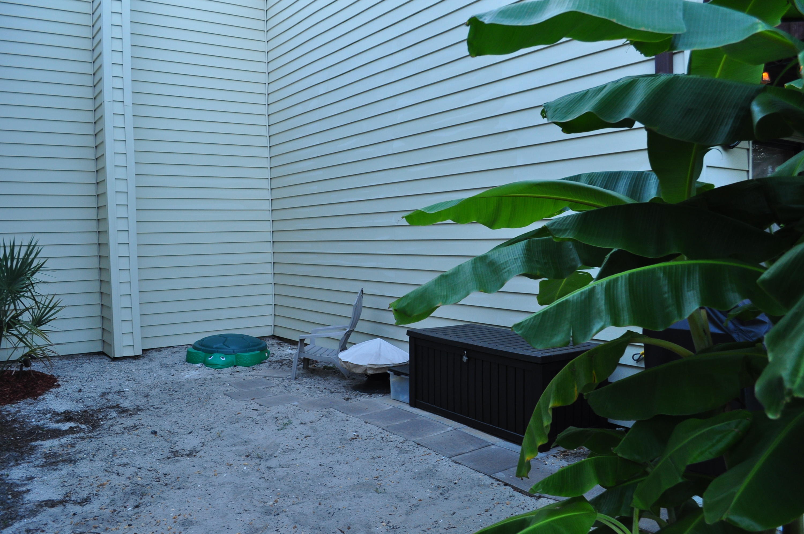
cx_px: 402
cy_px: 267
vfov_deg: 43.5
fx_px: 669
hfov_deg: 62.0
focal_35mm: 30
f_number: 6.3
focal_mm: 20
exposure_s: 1/15
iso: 400
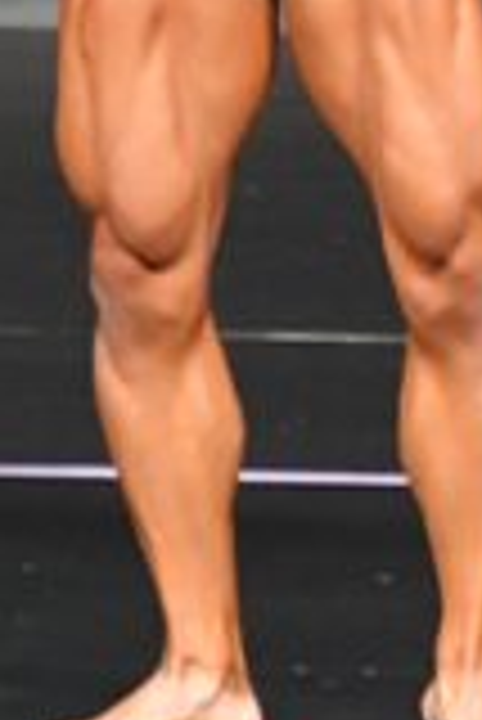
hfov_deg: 0.9
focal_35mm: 1523
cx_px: 1696
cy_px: -76
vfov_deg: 1.4
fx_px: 30519
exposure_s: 1/400
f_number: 5.6
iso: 5000
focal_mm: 210
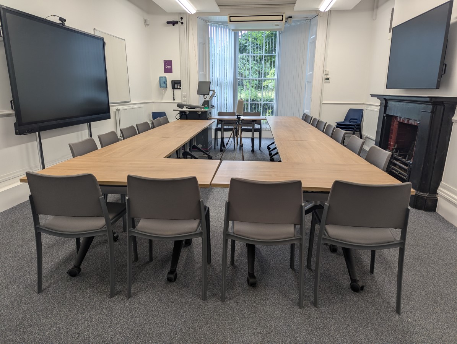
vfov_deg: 56.9
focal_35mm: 24
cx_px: 228
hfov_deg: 71.5
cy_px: 172
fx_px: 317
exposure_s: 1/33.3
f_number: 1.85
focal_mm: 6.81
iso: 38
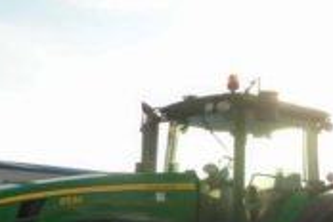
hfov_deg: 32.4
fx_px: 573
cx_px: 184
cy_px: 222
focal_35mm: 62
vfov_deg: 21.2
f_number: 3.2
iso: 100
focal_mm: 4.6
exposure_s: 1/800
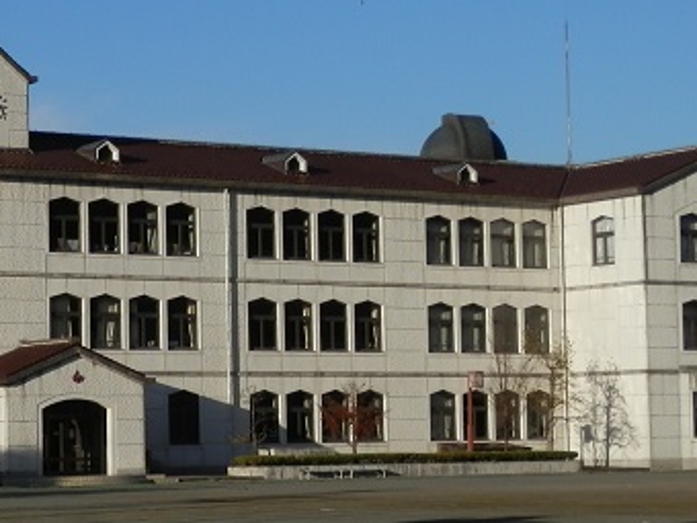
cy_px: 285
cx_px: 107
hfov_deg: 18.3
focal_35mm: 106
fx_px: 2134
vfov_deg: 14.0
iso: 80
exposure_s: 1/160
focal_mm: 8
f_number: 10.8
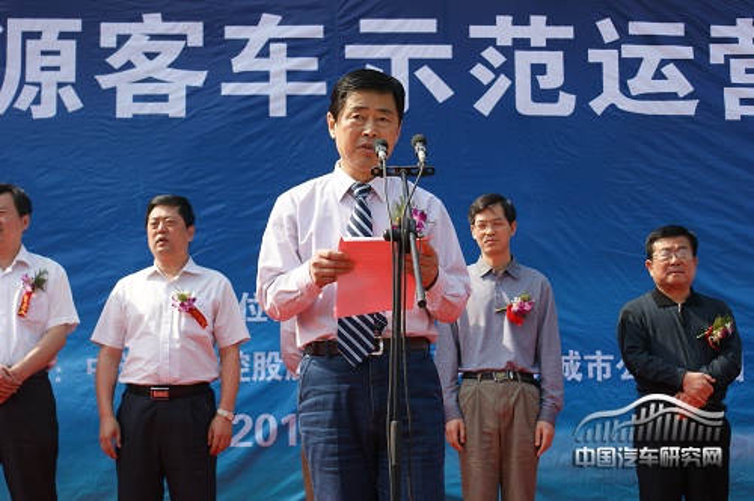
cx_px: 377
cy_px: 250
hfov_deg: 29.9
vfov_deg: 20.1
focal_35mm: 68
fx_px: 1412
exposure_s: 1/160
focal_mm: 45
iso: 100
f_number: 8
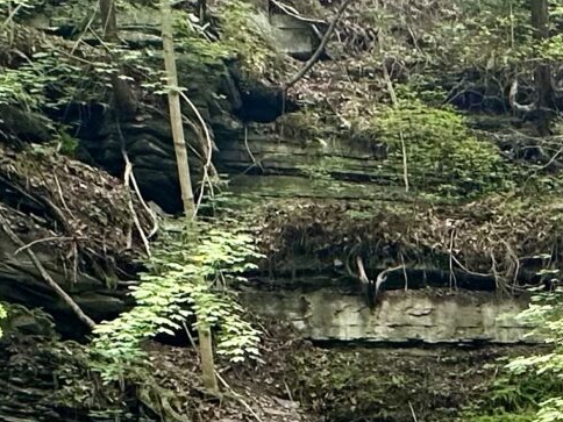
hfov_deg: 24.3
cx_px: 648
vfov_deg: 16.0
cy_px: 817
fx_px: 1204
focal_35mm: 74
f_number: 2.2
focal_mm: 2.22
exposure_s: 1/99
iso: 160
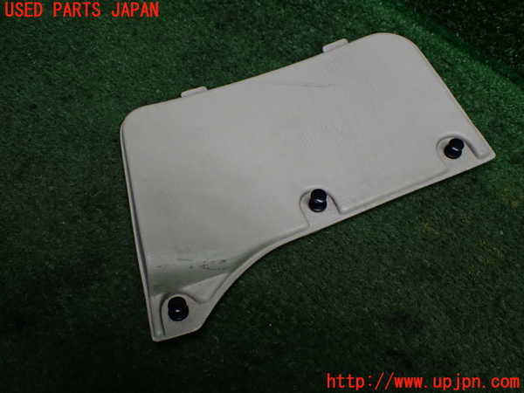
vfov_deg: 46.8
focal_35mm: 30
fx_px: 454
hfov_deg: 60.0
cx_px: 262
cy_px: 196
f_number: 2.3
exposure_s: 1/125
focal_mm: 5.4
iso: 250
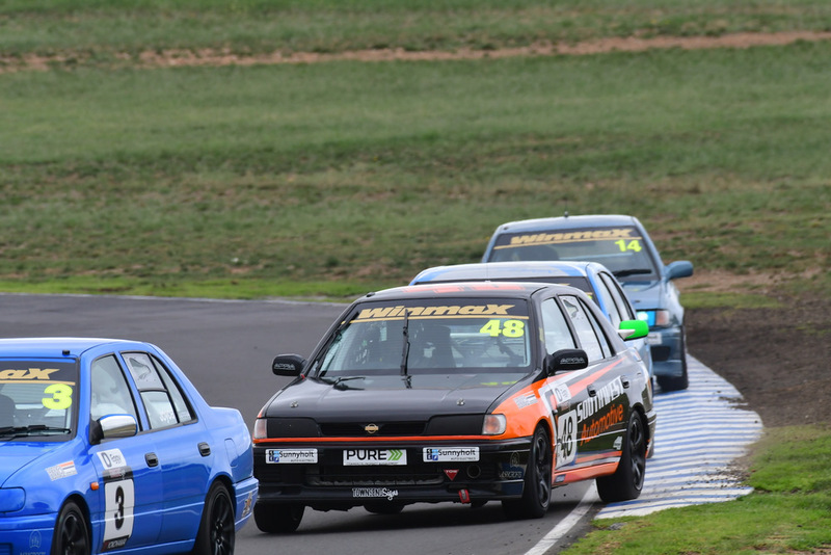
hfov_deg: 2.7
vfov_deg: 1.8
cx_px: 416
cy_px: 278
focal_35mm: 750
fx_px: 17318
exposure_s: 1/640
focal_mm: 500
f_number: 10
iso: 500
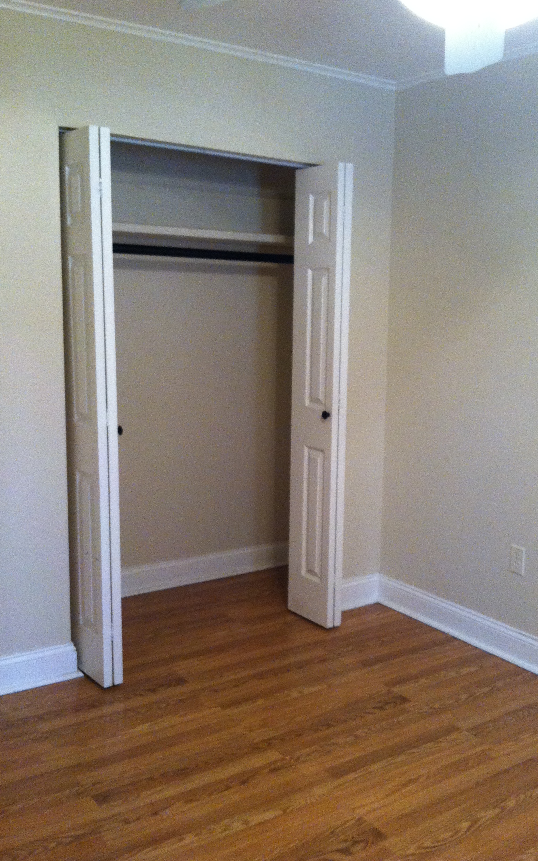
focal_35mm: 38
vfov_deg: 51.5
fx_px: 892
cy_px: 425
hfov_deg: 33.5
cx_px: 317
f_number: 2.8
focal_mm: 3.85
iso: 250
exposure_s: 1/17
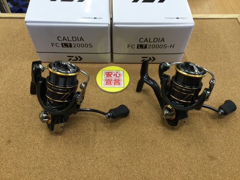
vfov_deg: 45.4
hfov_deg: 58.4
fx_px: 215
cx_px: 120
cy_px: 90
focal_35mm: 31
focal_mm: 3.3
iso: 32
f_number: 2.4
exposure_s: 1/30
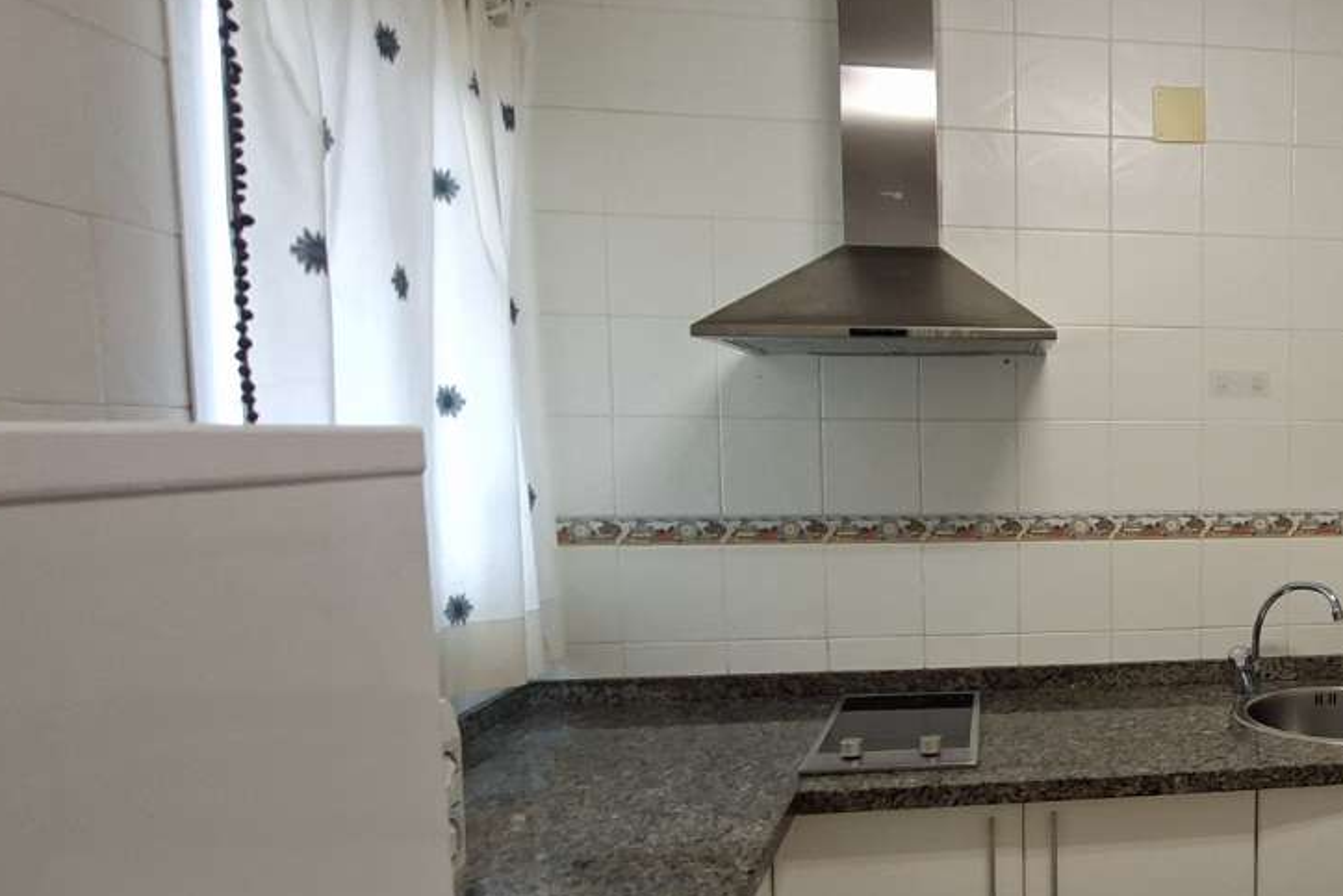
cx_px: 1189
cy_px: 526
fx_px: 1045
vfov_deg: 46.2
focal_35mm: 28
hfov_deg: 57.1
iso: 200
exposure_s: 1/33
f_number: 2.2
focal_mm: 1.74
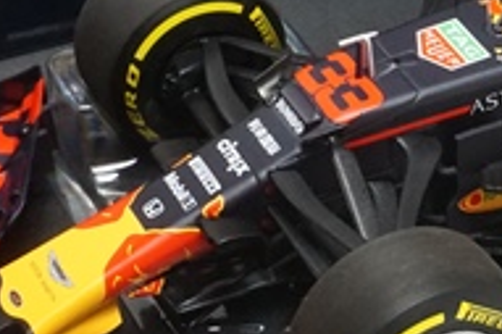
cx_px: 623
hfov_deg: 15.1
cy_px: 175
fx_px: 1825
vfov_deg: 10.4
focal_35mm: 131
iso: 3200
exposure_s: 1/10
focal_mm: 26
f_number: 14
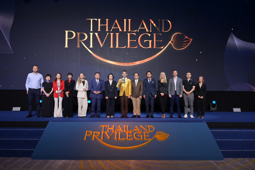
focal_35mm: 28
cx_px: 128
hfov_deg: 66.4
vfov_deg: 47.1
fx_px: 195
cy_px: 85
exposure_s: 1/100
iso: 1250
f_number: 6.3
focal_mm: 27.5
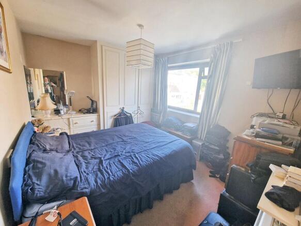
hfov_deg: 106.2
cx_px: 150
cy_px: 113
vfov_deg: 89.9
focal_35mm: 13
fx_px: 113
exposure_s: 1/60
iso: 125
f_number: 2.2
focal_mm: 2.2
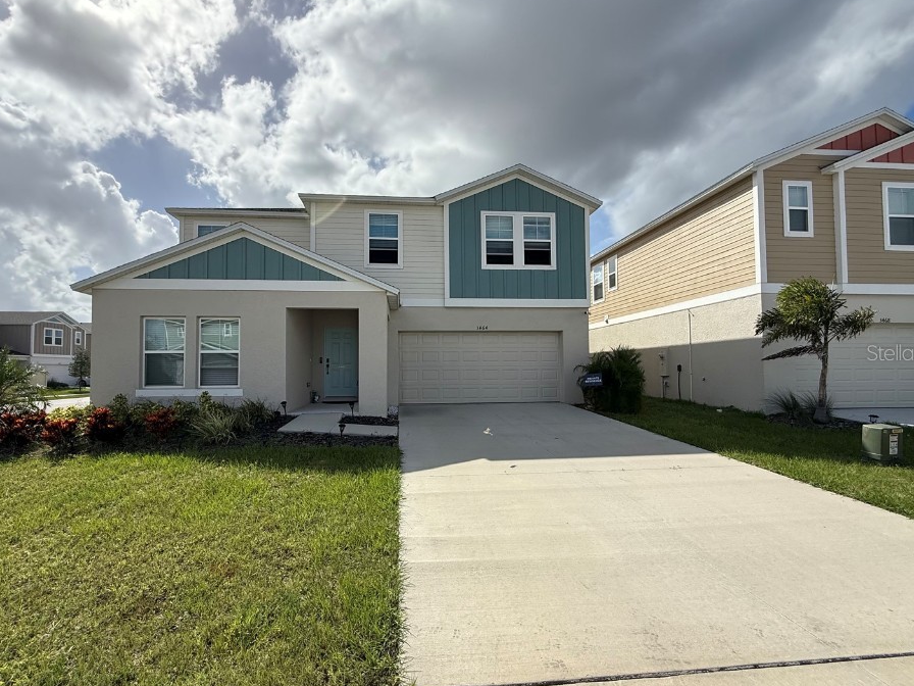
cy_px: 352
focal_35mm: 16
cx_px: 441
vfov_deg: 78.1
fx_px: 422
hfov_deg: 94.5
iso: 80
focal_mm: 2.22
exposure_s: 1/2506
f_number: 2.2
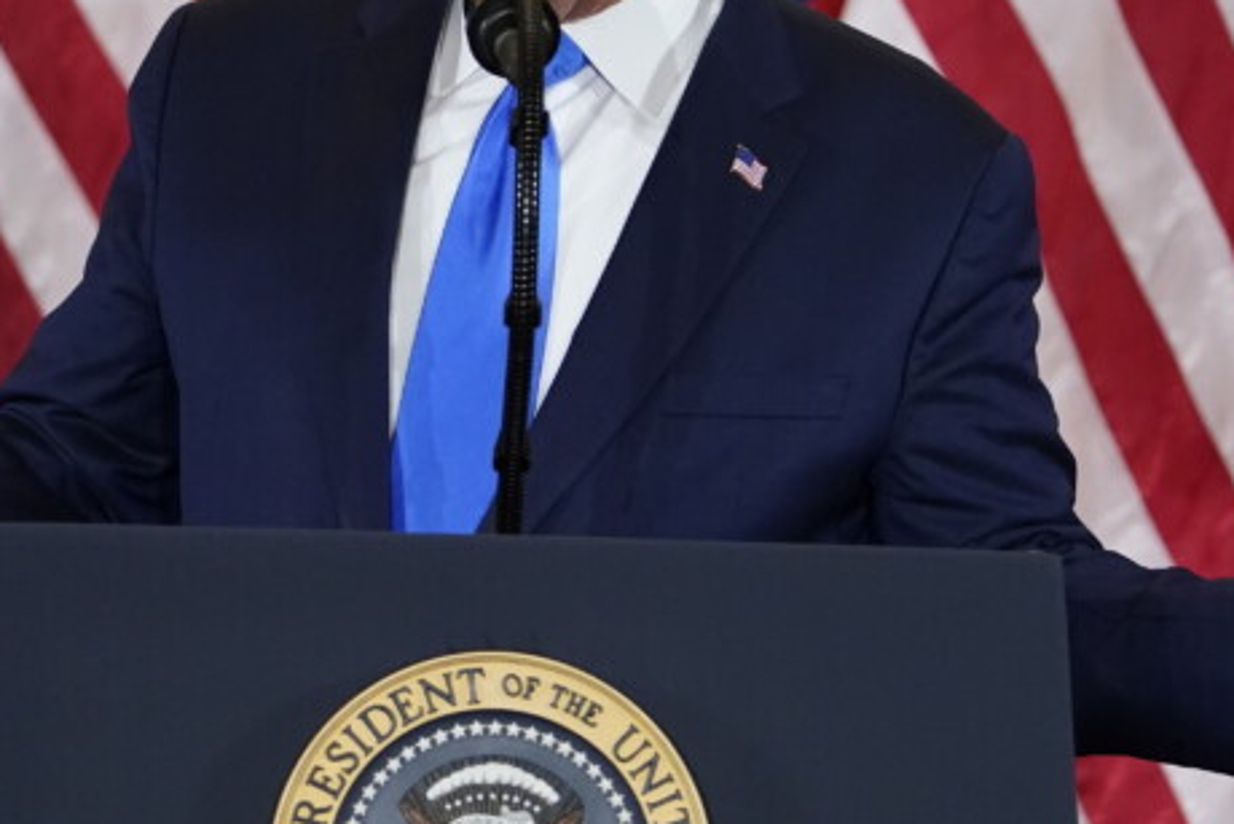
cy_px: 329
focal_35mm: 674
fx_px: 23109
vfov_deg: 2.0
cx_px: 528
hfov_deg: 3.1
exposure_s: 1/320
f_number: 6.3
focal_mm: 303
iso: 5000
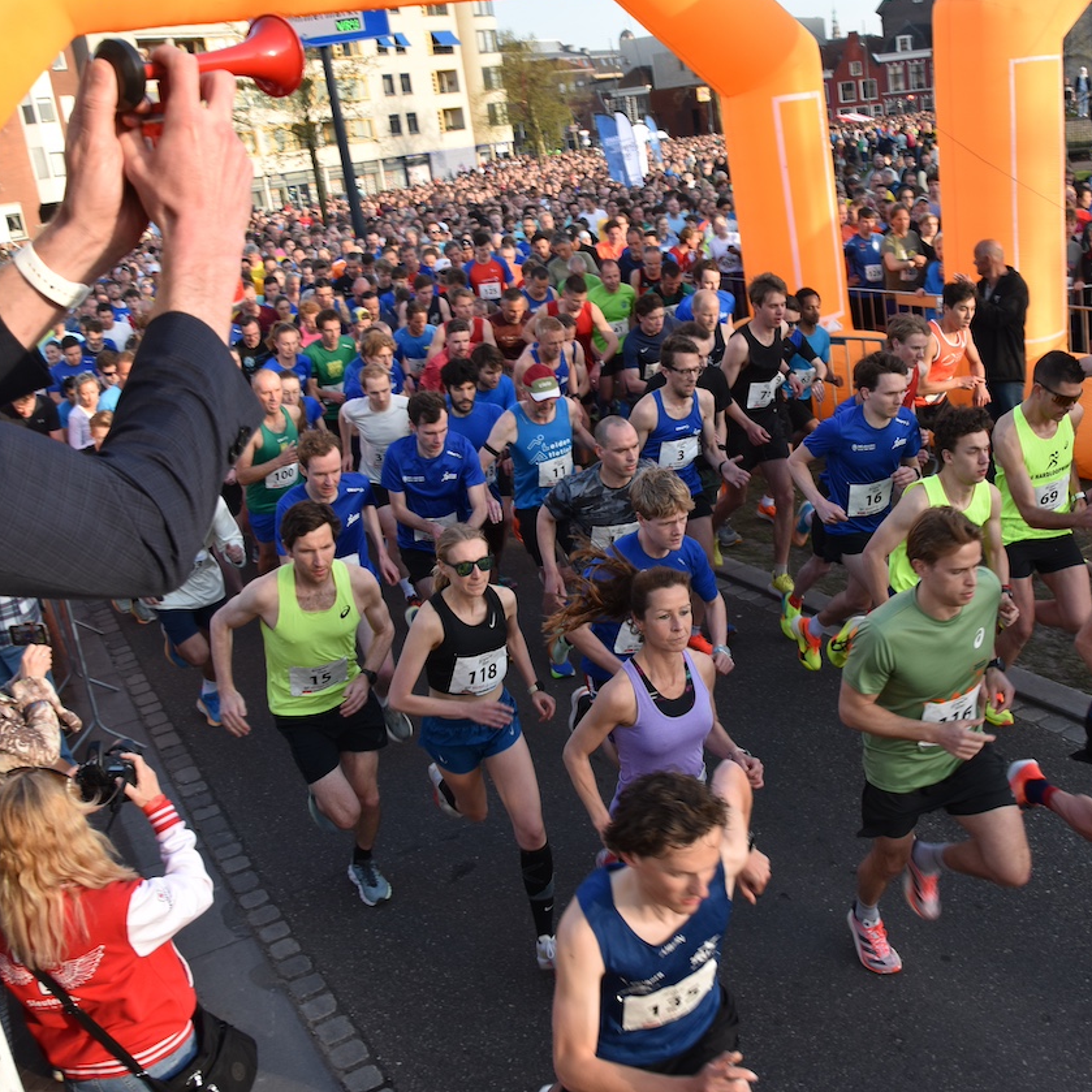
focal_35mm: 35
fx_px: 1249
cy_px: 543
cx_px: 673
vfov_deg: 47.2
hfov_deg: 46.9
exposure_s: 1/250
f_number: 8
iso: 400
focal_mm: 18
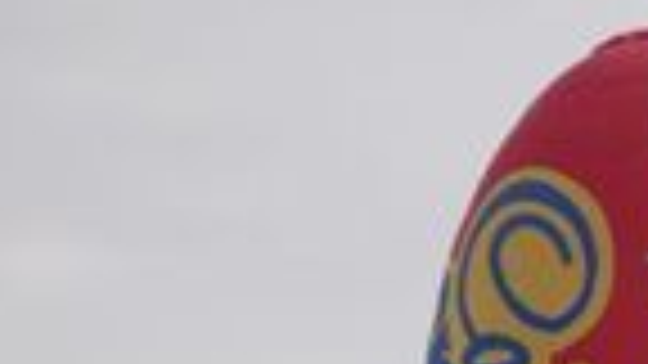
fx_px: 8142
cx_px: 716
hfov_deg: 4.5
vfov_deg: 2.6
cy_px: 755
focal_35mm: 474
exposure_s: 1/200
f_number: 4.5
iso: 400
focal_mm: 85
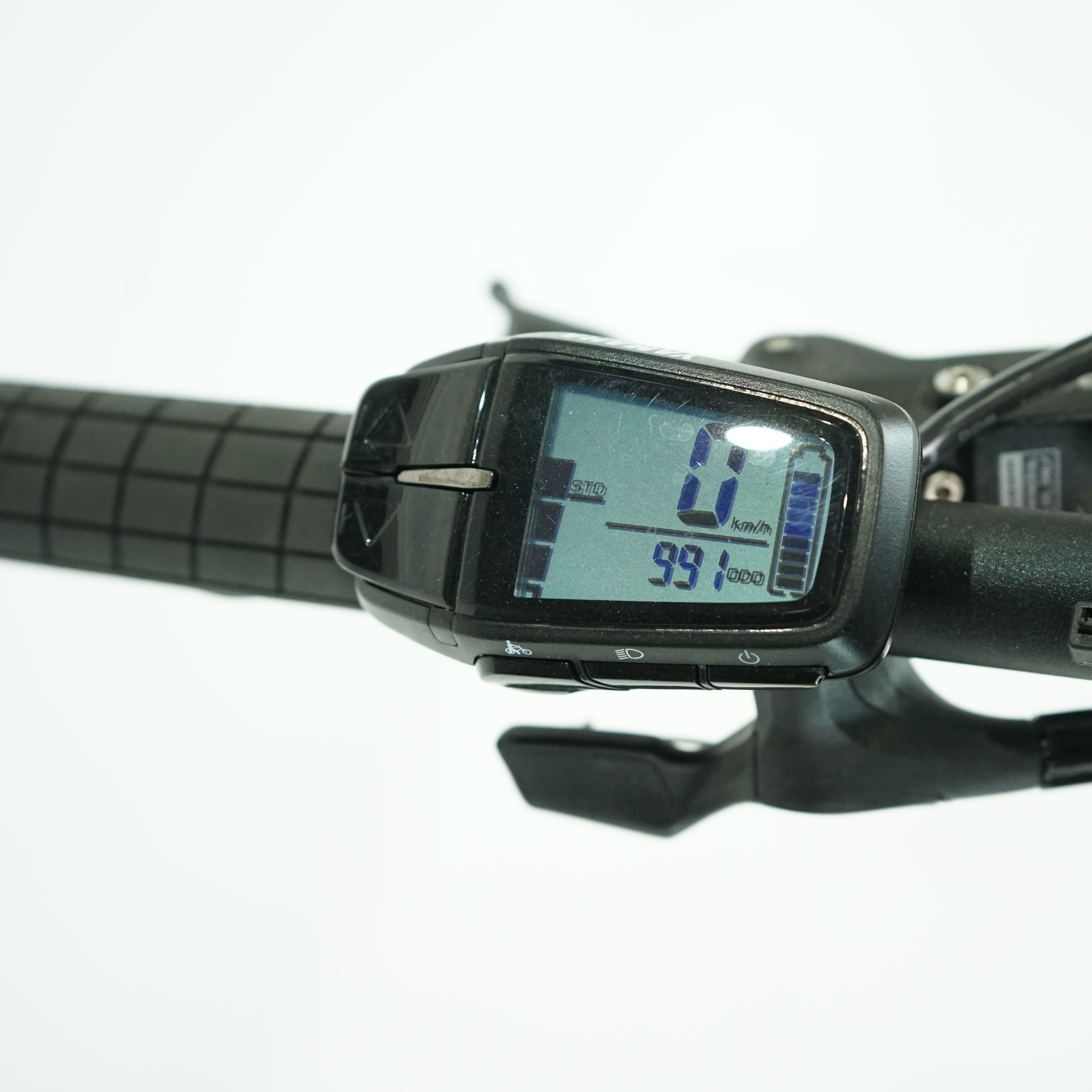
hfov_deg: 32.0
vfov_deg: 32.2
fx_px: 1892
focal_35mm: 53
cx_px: 722
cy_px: 548
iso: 2500
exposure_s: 1/200
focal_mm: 41
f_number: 5
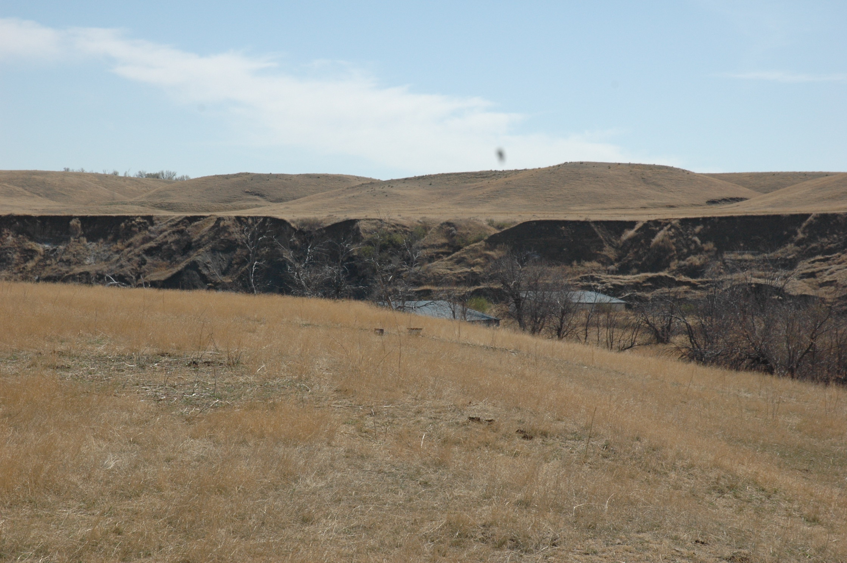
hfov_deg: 24.6
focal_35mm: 82
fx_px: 1939
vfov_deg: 16.5
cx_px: 424
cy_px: 282
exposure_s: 1/320
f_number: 9
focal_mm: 55
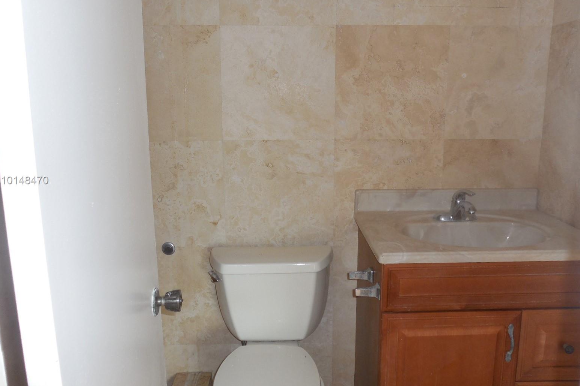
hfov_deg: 65.5
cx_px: 291
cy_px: 181
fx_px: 451
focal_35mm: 28
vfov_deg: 46.4
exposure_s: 1/25
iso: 200
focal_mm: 4.6
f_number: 3.5
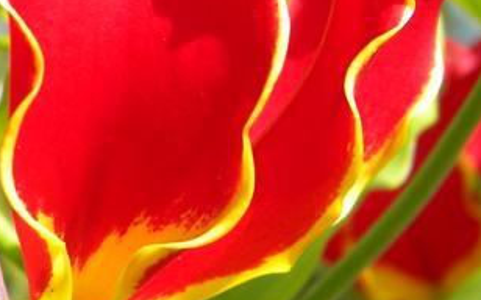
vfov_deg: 10.3
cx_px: 28
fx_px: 1664
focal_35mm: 127
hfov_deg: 16.2
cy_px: 192
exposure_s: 1/557
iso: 80
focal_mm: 6.4
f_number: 3.7
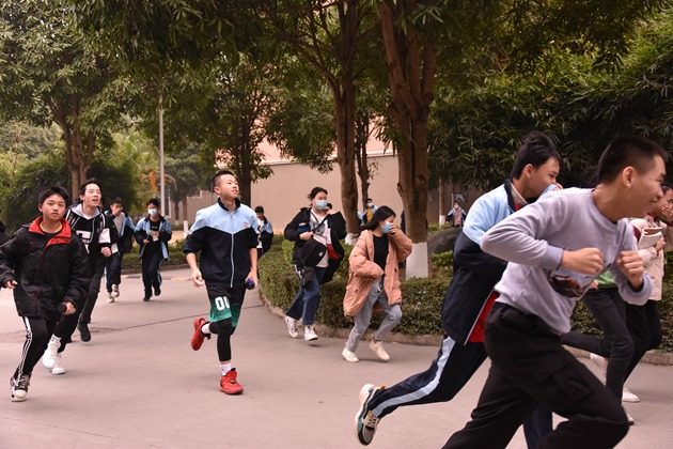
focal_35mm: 45
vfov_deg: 29.9
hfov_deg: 43.6
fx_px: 841
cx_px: 336
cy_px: 224
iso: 800
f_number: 4.2
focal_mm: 30
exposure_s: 1/640
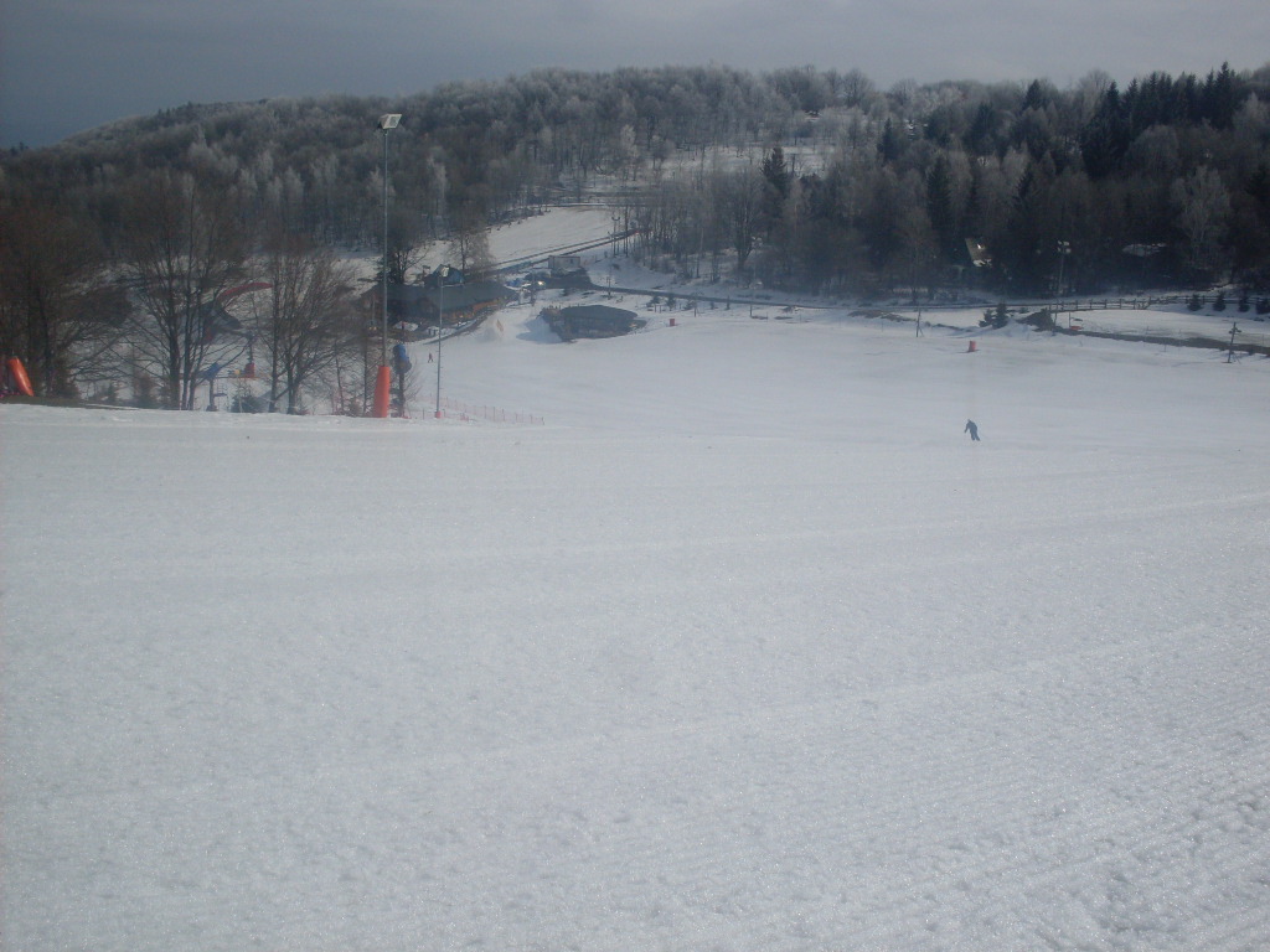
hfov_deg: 49.0
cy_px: 476
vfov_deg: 37.7
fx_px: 1394
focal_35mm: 38
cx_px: 635
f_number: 8.4
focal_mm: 6.3
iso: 80
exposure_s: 1/750
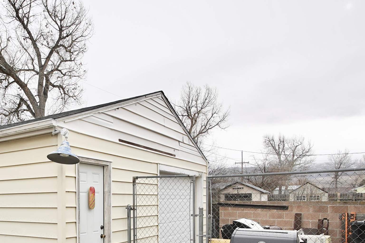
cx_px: 91
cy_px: 211
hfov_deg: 55.9
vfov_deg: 38.7
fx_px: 324
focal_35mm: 32
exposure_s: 1/160
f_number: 6.3
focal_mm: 11
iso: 100
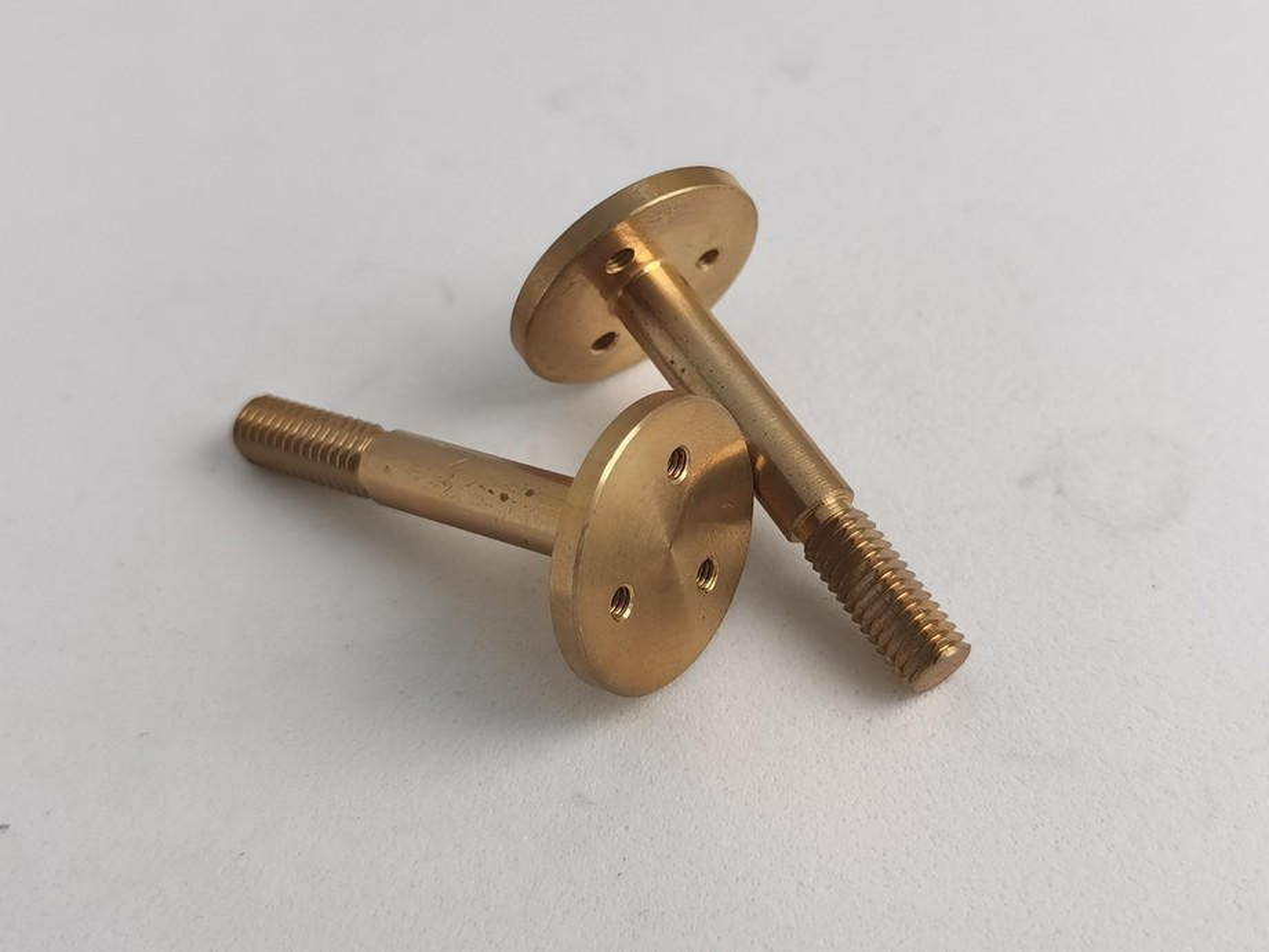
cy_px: 476
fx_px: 1540
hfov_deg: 44.8
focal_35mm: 42
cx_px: 634
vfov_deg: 34.3
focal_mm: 5.58
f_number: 1.8
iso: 50
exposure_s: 1/769
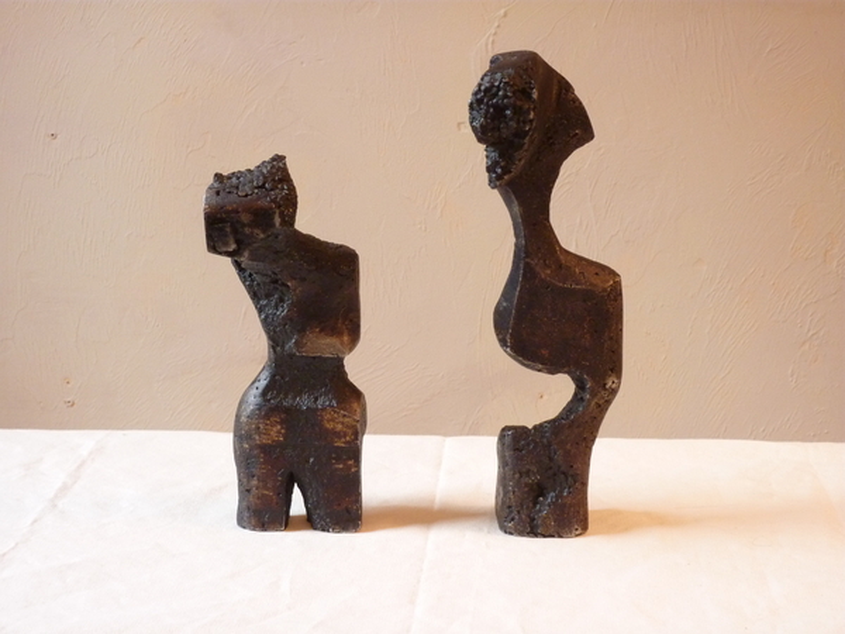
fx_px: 1758
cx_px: 422
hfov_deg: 27.0
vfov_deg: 20.4
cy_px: 317
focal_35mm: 72
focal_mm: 11.9
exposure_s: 1/15
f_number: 4.1
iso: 400
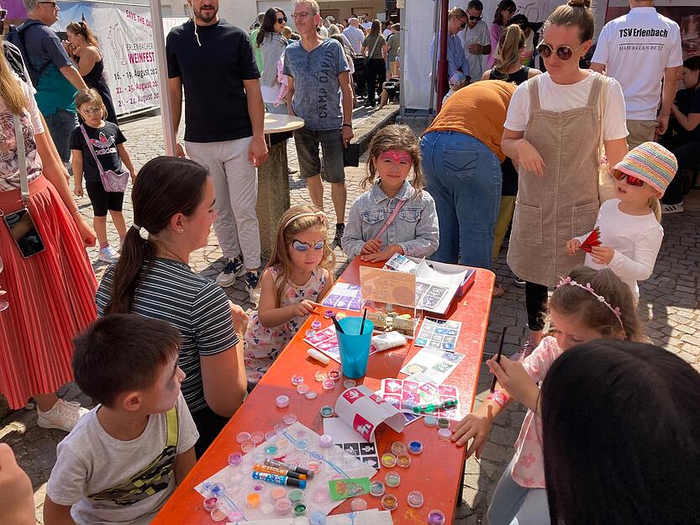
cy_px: 262
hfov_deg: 63.4
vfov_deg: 49.8
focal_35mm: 28
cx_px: 350
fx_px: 566
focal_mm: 3.99
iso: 20
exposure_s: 1/842
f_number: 1.8
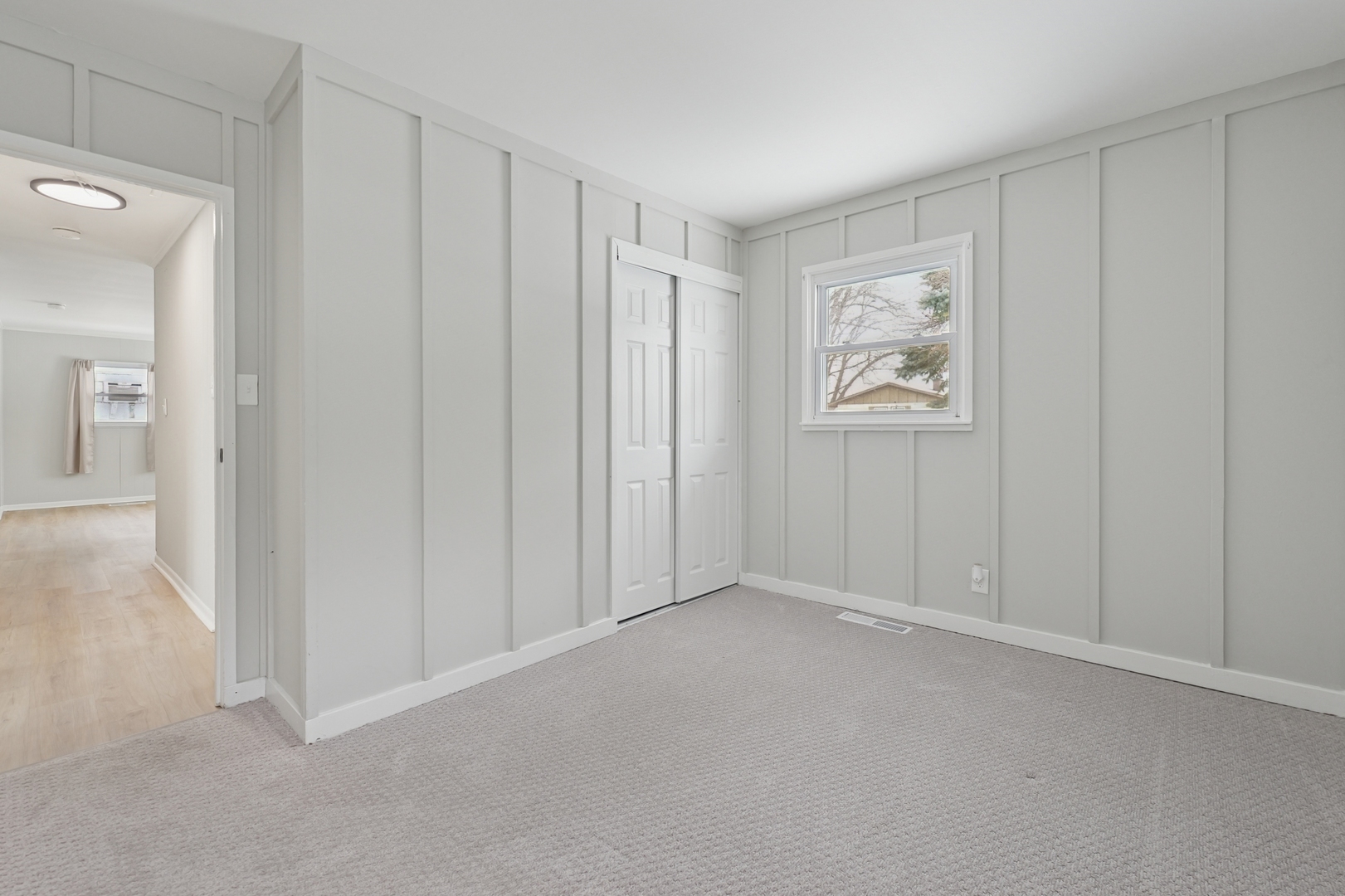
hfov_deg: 100.4
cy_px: 448
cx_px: 672
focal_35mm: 15
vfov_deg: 77.3
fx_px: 560
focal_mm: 15
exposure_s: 1/200
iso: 3200
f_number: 4
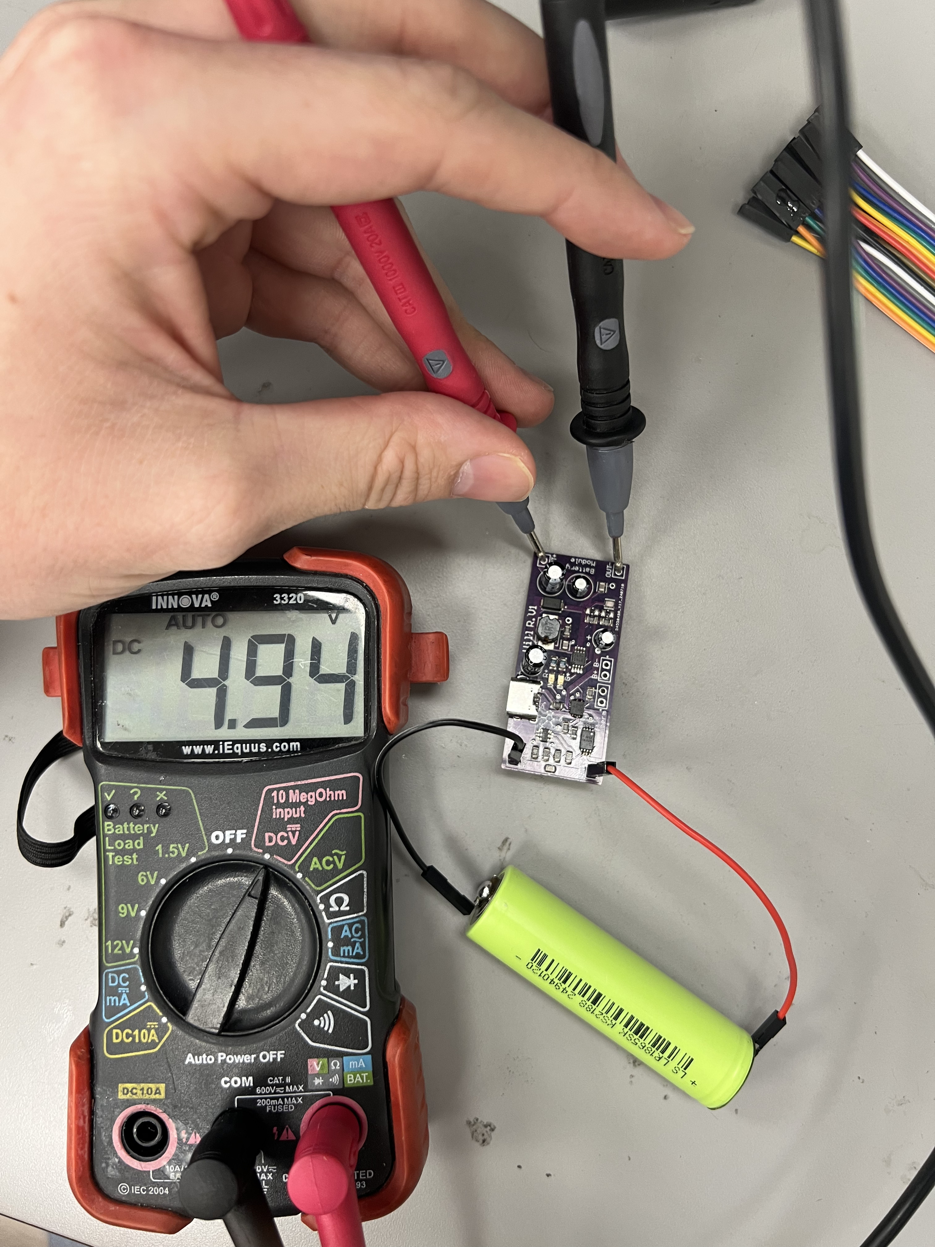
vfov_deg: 67.3
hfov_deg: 53.1
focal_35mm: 26
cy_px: 624
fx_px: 936
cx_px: 468
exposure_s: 1/60
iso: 80
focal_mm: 5.7
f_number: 1.5
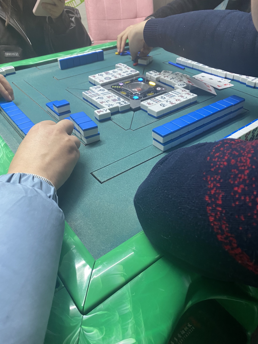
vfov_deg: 67.3
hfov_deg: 53.1
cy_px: 172
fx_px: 258
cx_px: 129
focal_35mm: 26
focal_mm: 4.25
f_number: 1.8
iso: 200
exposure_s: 1/50
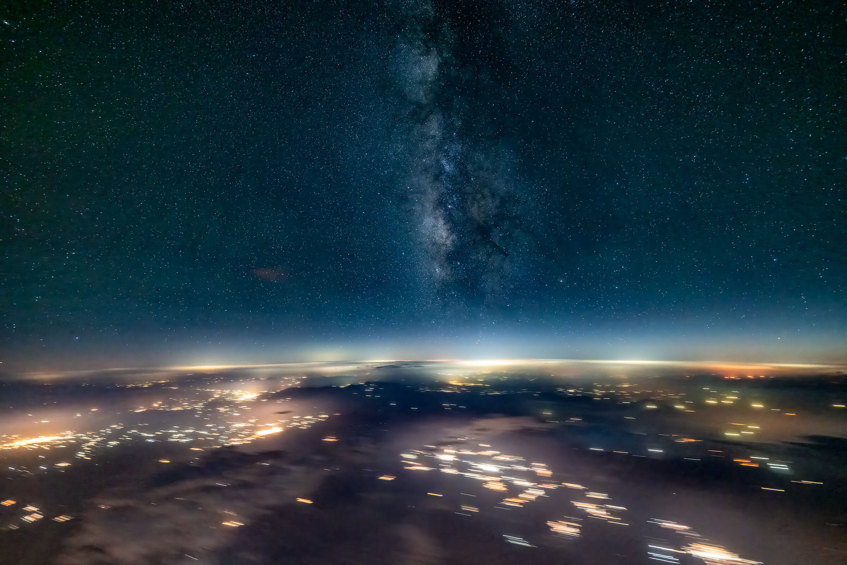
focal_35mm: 14
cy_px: 282
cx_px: 424
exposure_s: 4
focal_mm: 14
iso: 10000
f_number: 1.8
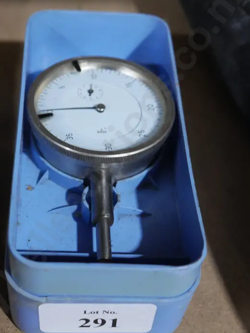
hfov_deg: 24.8
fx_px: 568
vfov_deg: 32.7
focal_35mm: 59
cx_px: 92
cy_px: 181
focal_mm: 20
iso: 1600
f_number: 4.5
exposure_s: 1/60
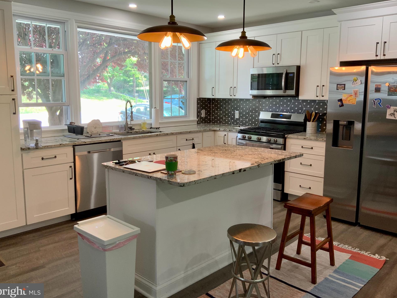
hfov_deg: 58.3
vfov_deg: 45.4
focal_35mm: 31
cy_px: 141
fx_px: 356
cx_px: 204
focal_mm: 3
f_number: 1.8
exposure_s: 1/60
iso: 40
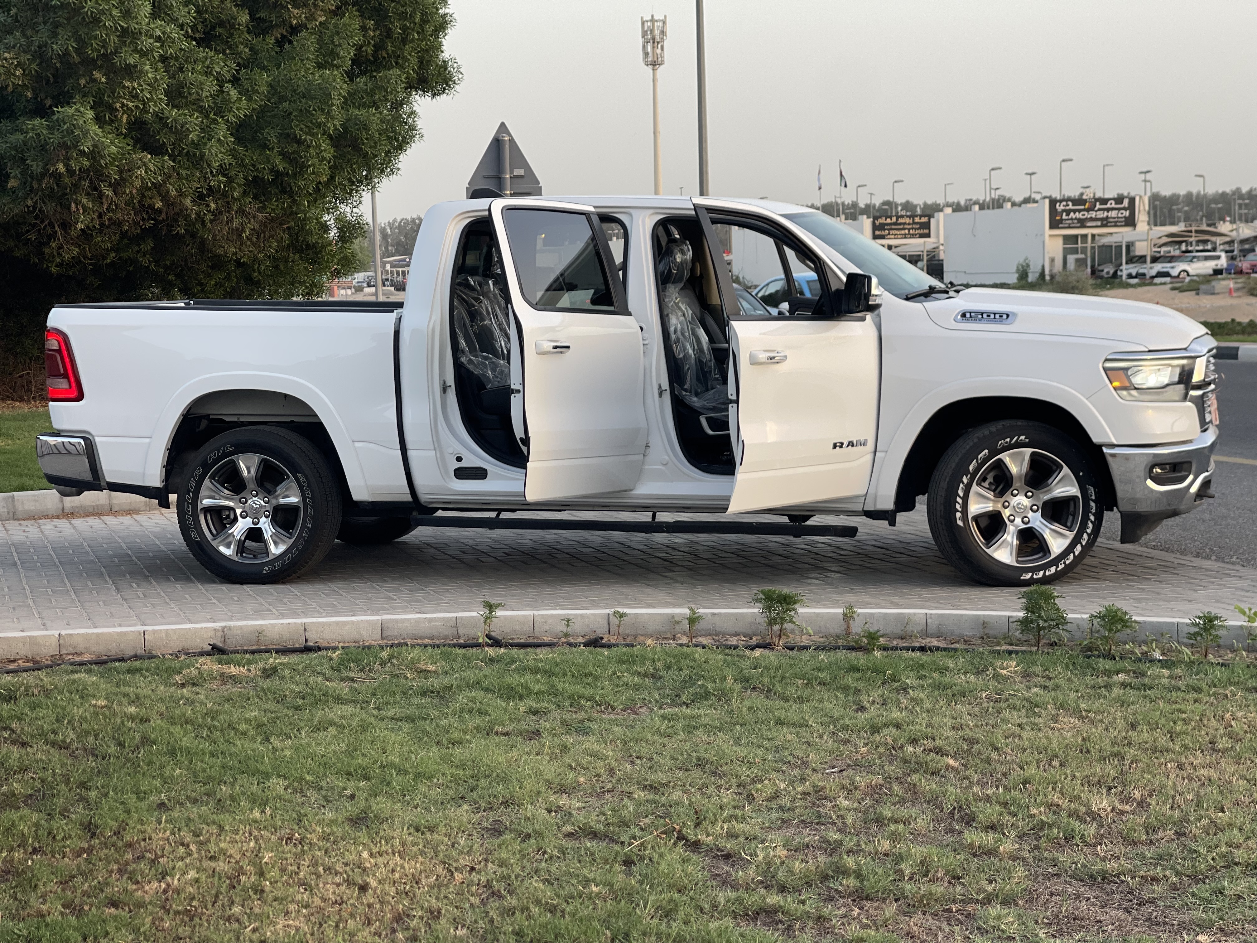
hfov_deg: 30.3
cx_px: 628
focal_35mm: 64
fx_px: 2324
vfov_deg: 22.9
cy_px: 472
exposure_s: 1/121
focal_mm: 7.5
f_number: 2.2
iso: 32
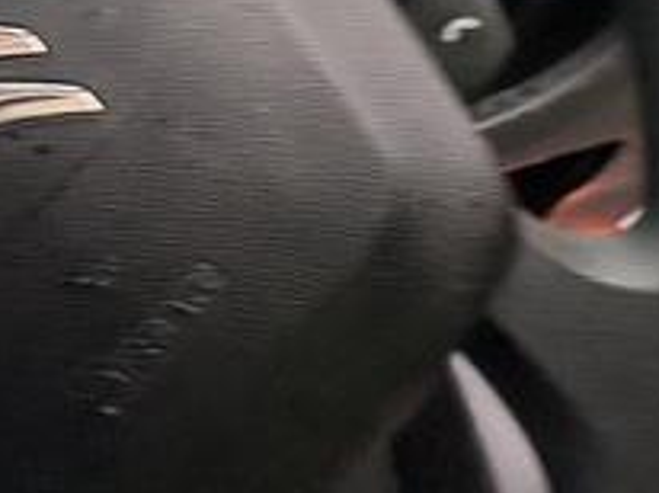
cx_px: -294
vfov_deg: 21.1
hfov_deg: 25.2
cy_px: -198
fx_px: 1160
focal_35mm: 61
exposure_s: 1/60
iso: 320
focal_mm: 2.22
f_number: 2.2
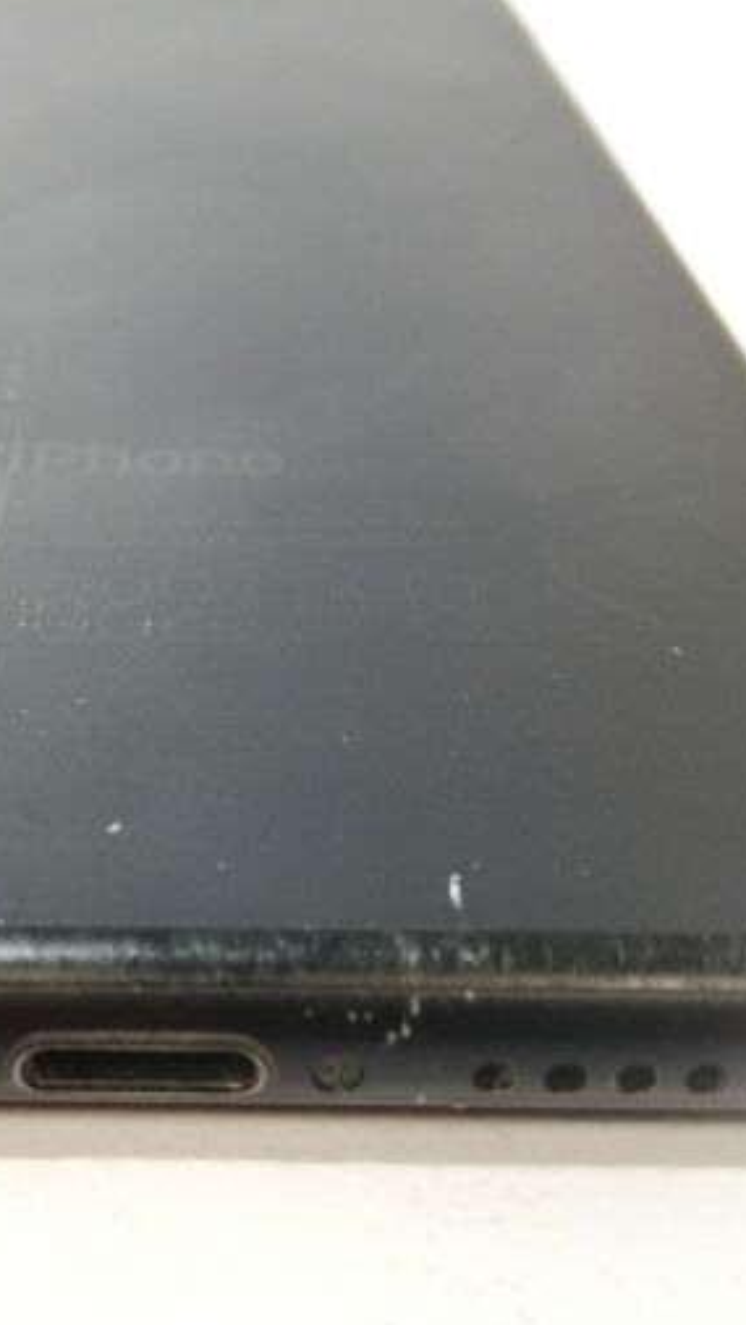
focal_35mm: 43
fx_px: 1511
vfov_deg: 47.3
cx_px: 133
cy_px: 669
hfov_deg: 27.1
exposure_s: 1/50
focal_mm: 3.81
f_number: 2.2
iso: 125
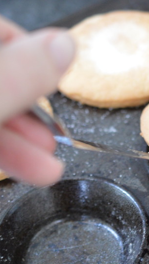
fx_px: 835
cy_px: 165
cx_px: 154
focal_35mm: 119
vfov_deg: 18.0
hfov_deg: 10.1
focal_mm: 40
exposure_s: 1/60
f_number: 3
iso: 1400
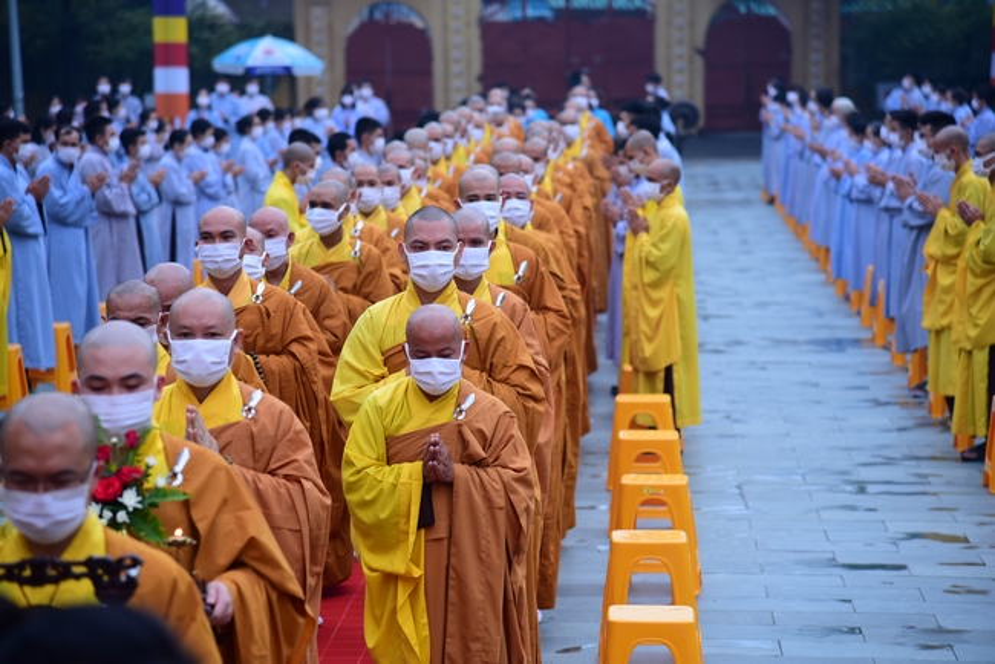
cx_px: 498
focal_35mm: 120
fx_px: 3318
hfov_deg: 17.1
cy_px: 332
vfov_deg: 11.4
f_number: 4
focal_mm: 120
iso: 400
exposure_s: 1/100
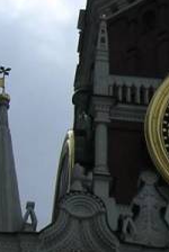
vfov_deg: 6.1
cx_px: 241
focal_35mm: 337
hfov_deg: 4.1
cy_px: -40
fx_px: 2366
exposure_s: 1/1359
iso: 100
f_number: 4.3
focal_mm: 13.7
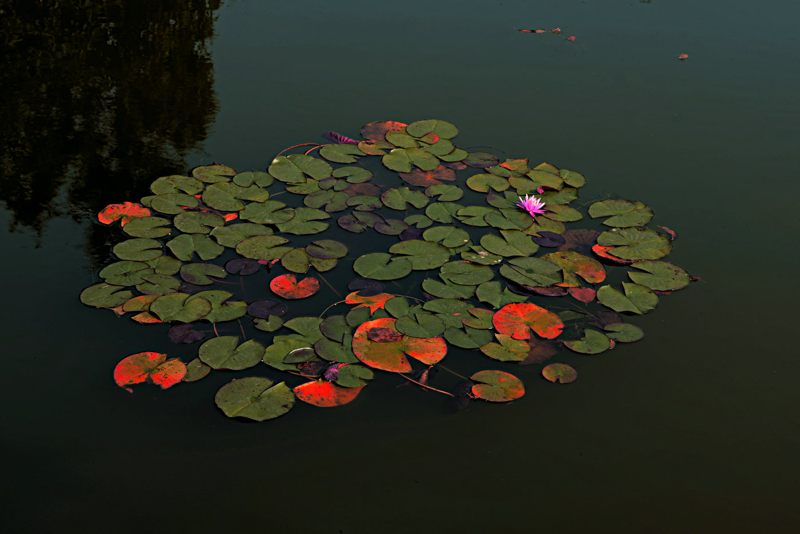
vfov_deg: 19.5
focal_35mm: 70
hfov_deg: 28.8
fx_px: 1556
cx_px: 400
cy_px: 267
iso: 100
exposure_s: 1/15
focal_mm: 70
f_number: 16
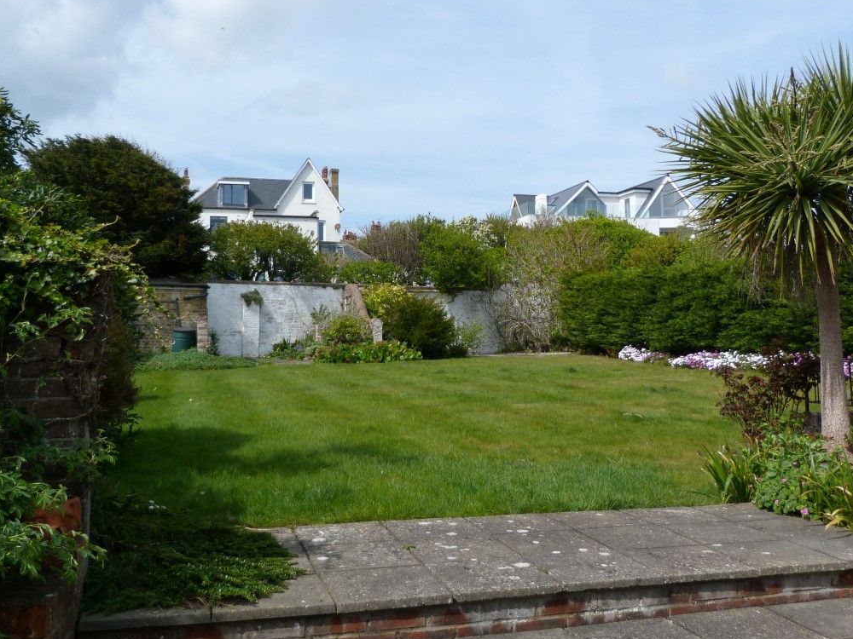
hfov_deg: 51.4
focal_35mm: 36
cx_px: 435
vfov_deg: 39.5
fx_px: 887
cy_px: 250
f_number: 2.8
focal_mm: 4.5
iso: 80
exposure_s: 1/1000
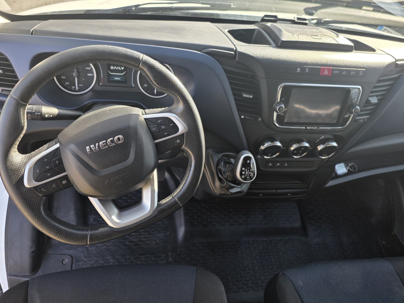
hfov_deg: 69.3
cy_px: 141
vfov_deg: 54.8
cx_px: 189
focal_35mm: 25
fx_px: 292
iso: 40
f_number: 1.7
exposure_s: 1/180
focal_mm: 6.25
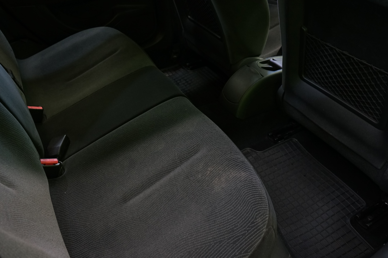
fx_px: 323
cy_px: 129
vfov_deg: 43.6
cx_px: 194
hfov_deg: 61.9
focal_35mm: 30
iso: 2000
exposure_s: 1/20
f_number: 5.6
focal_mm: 30
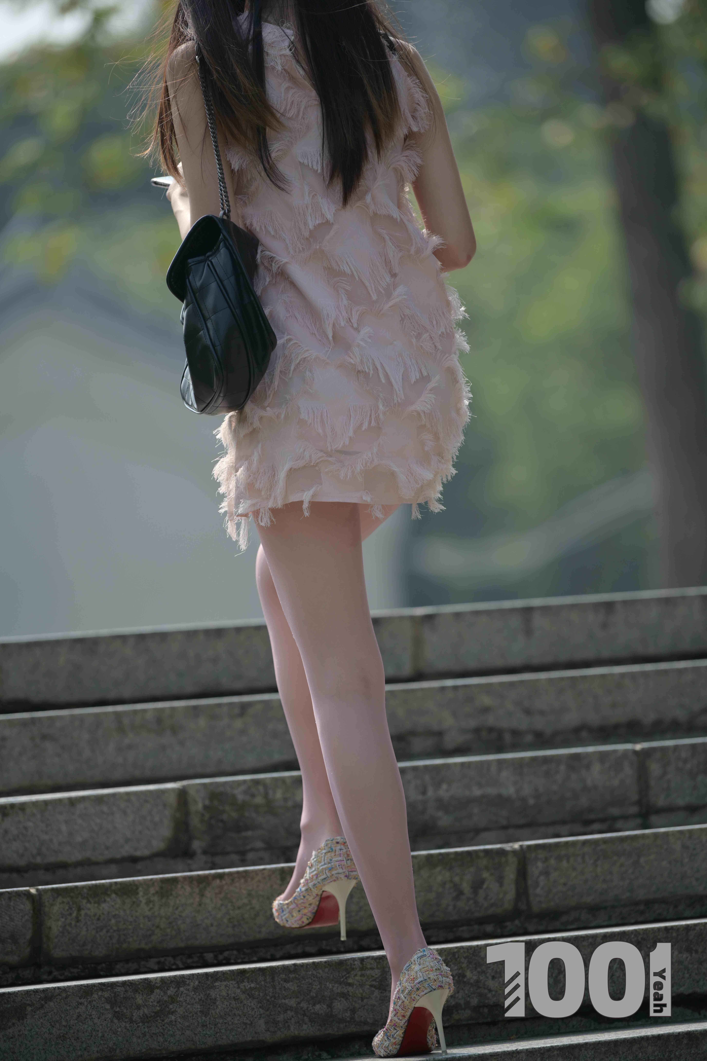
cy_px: 530
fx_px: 5302
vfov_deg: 11.4
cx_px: 354
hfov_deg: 7.6
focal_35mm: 180
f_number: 2.8
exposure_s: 1/2000
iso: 100
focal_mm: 180
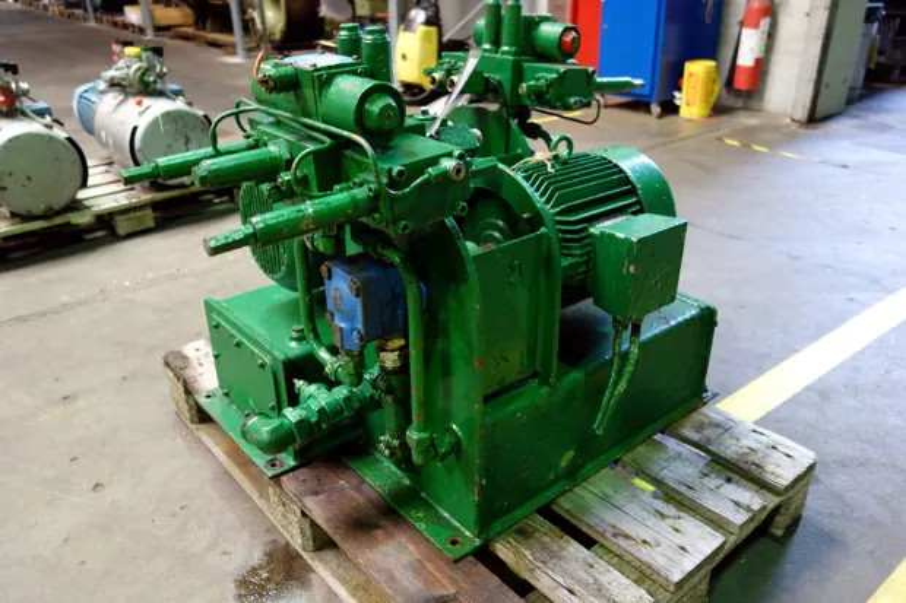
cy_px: 302
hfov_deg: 65.5
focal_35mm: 28
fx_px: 704
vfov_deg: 46.4
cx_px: 453
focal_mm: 10.4
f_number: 1.8
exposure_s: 1/30
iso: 320
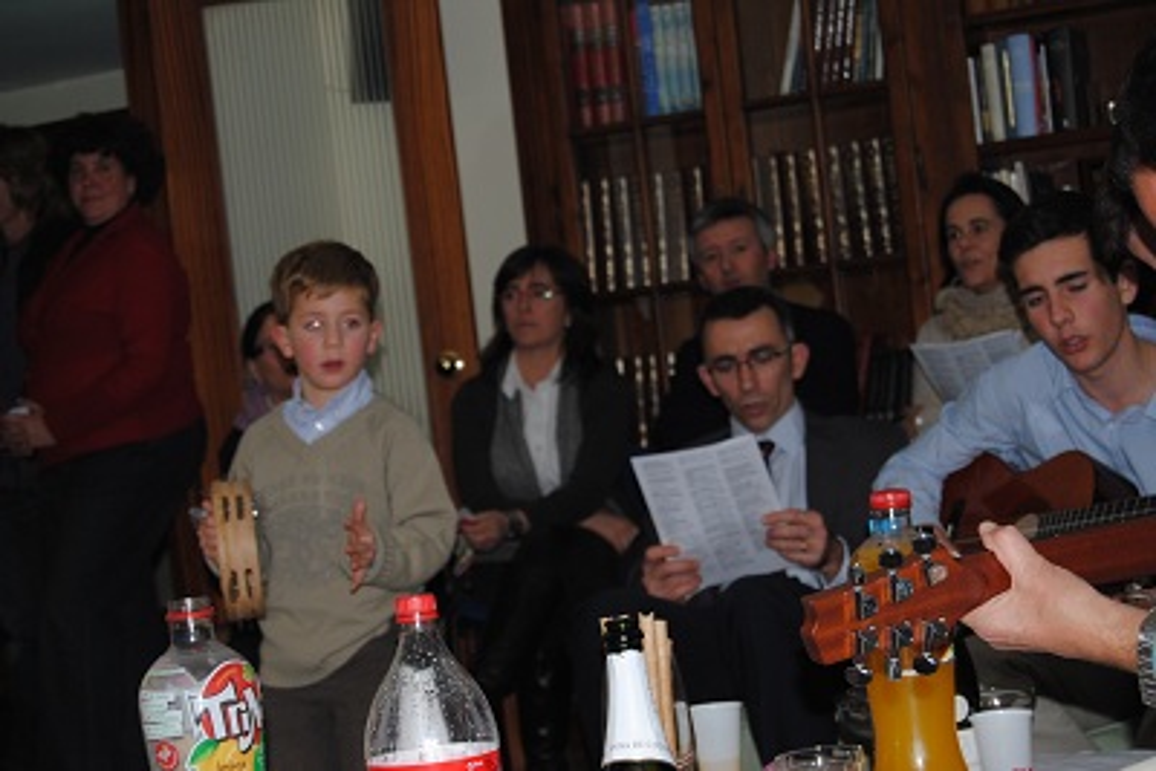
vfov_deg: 18.2
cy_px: 386
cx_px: 578
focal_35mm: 75
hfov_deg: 27.0
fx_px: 2409
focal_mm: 50
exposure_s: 1/60
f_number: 5.6
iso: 200
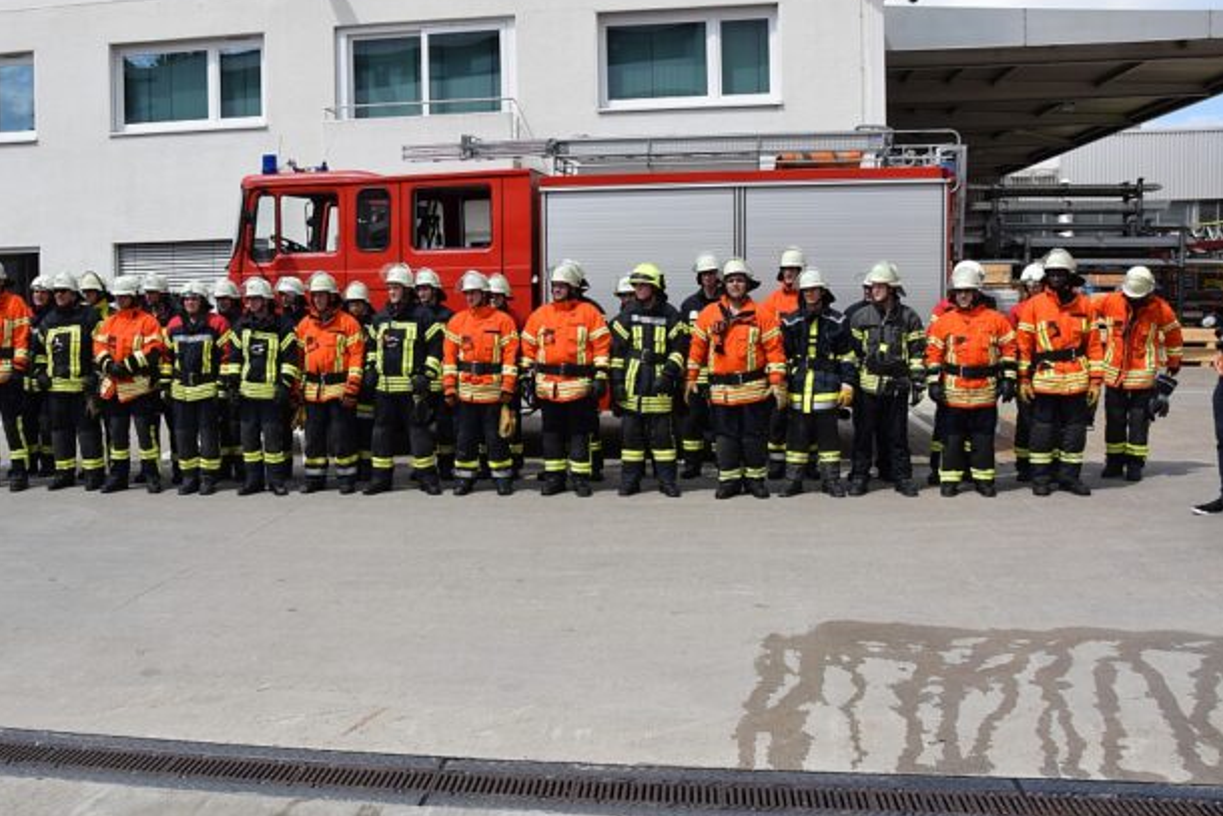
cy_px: 355
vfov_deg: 38.8
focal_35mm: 34
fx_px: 1155
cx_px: 465
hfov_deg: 55.2
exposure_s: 1/400
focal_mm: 18
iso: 200
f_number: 10
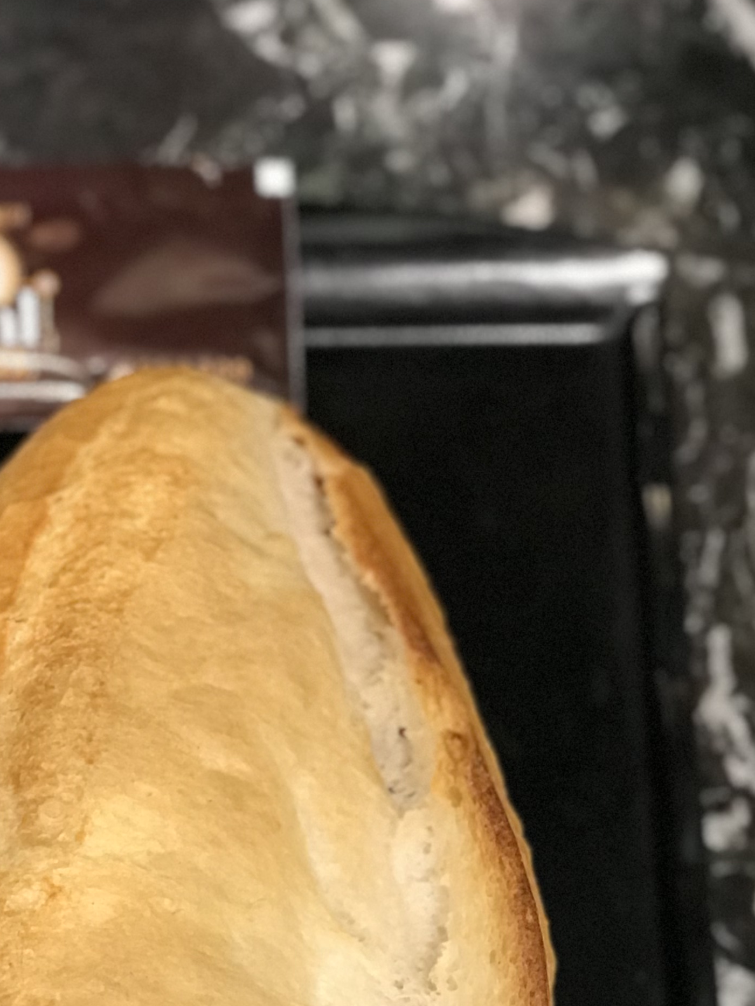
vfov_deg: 15.7
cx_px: 66
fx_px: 3577
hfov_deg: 12.0
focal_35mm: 123
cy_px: 1052
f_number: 2.8
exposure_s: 1/50
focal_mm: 6.6
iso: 320
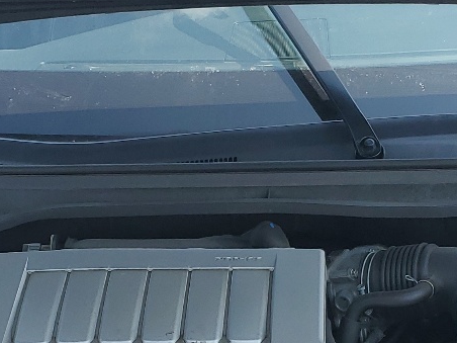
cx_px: 221
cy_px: 383
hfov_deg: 21.3
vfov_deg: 15.6
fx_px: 1215
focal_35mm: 92
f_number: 1.5
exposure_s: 1/1667
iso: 50
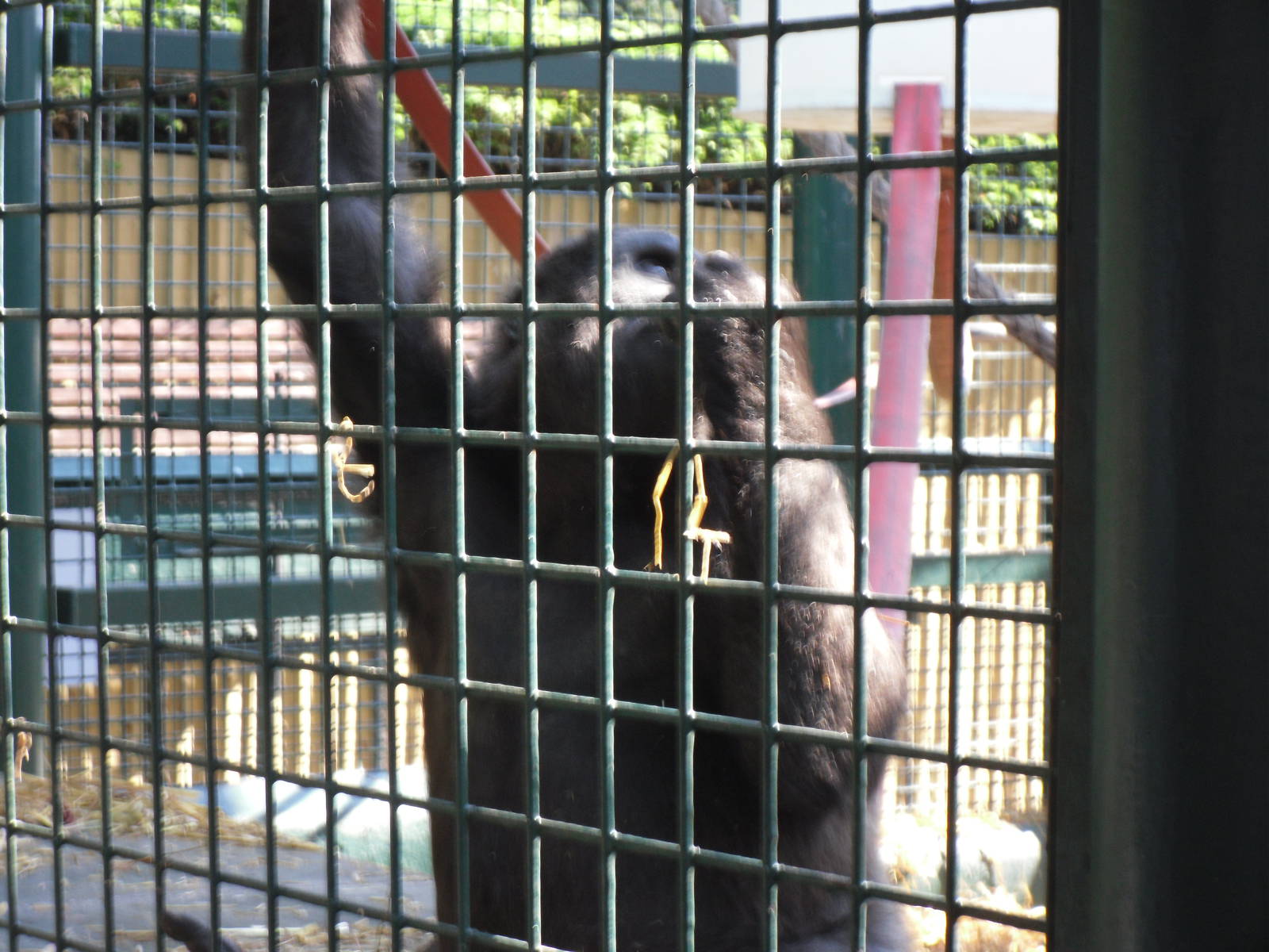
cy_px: 476
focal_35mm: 105
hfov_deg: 18.7
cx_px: 634
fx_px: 3849
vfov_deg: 14.1
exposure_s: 1/22
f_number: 5.6
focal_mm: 18.9
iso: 160
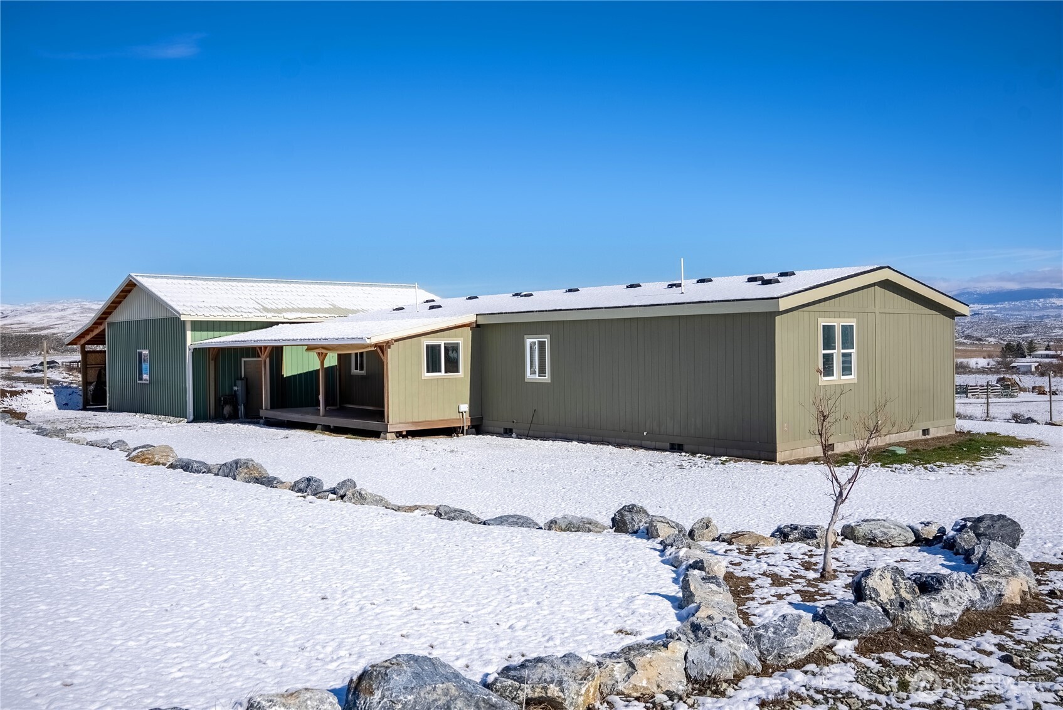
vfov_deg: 43.4
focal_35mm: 30
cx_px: 532
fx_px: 892
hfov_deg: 61.6
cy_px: 355
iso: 100
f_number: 22
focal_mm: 30.2
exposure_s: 1/8000
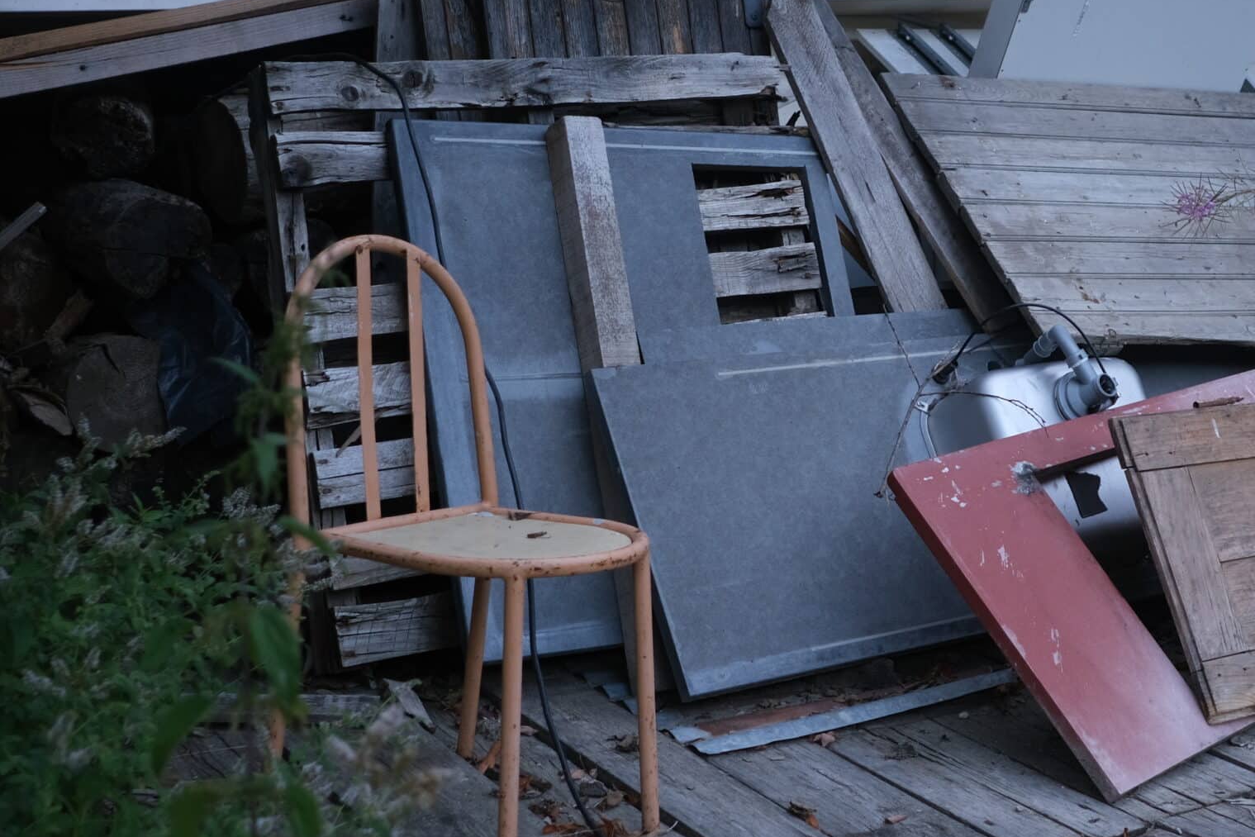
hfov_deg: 33.1
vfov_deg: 22.9
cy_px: 317
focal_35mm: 59
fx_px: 2057
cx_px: 977
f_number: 2
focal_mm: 23
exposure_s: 1/250
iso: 200
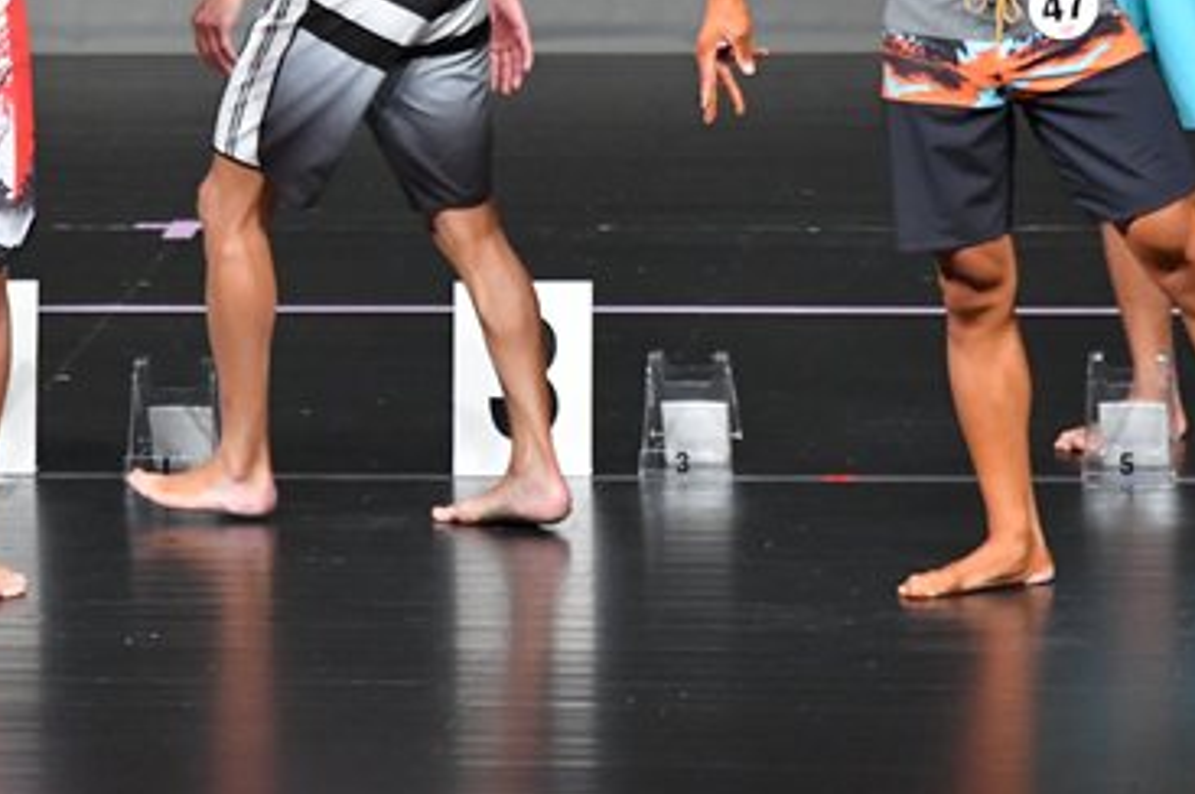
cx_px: 233
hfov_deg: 3.8
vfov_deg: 2.5
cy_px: 137
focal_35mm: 539
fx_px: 17875
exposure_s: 1/400
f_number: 5.6
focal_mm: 170
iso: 4000
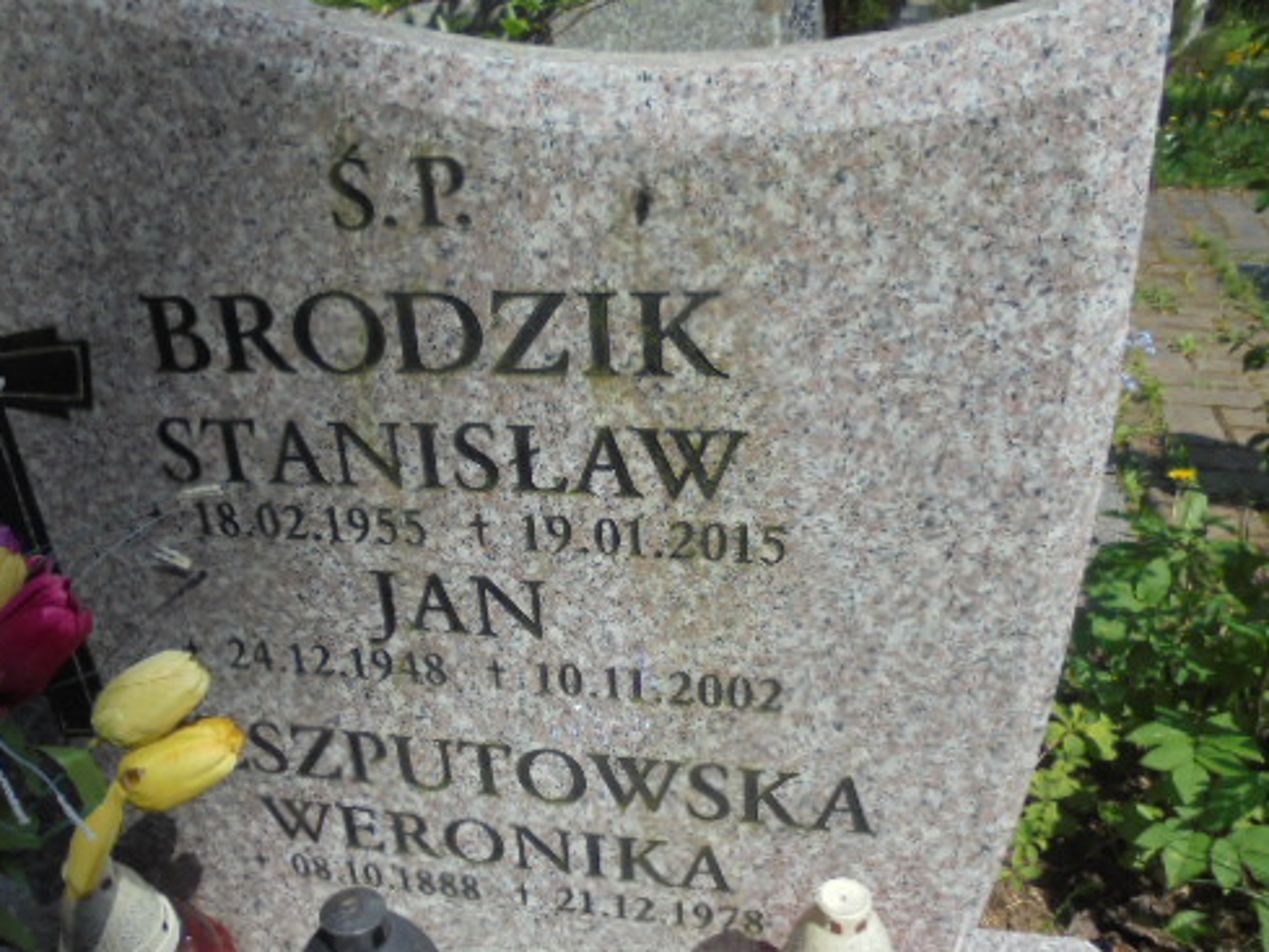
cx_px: 545
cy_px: 542
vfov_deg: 41.7
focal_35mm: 34
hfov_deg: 53.8
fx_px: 1247
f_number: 11.5
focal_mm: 4.6
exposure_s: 1/125
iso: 100
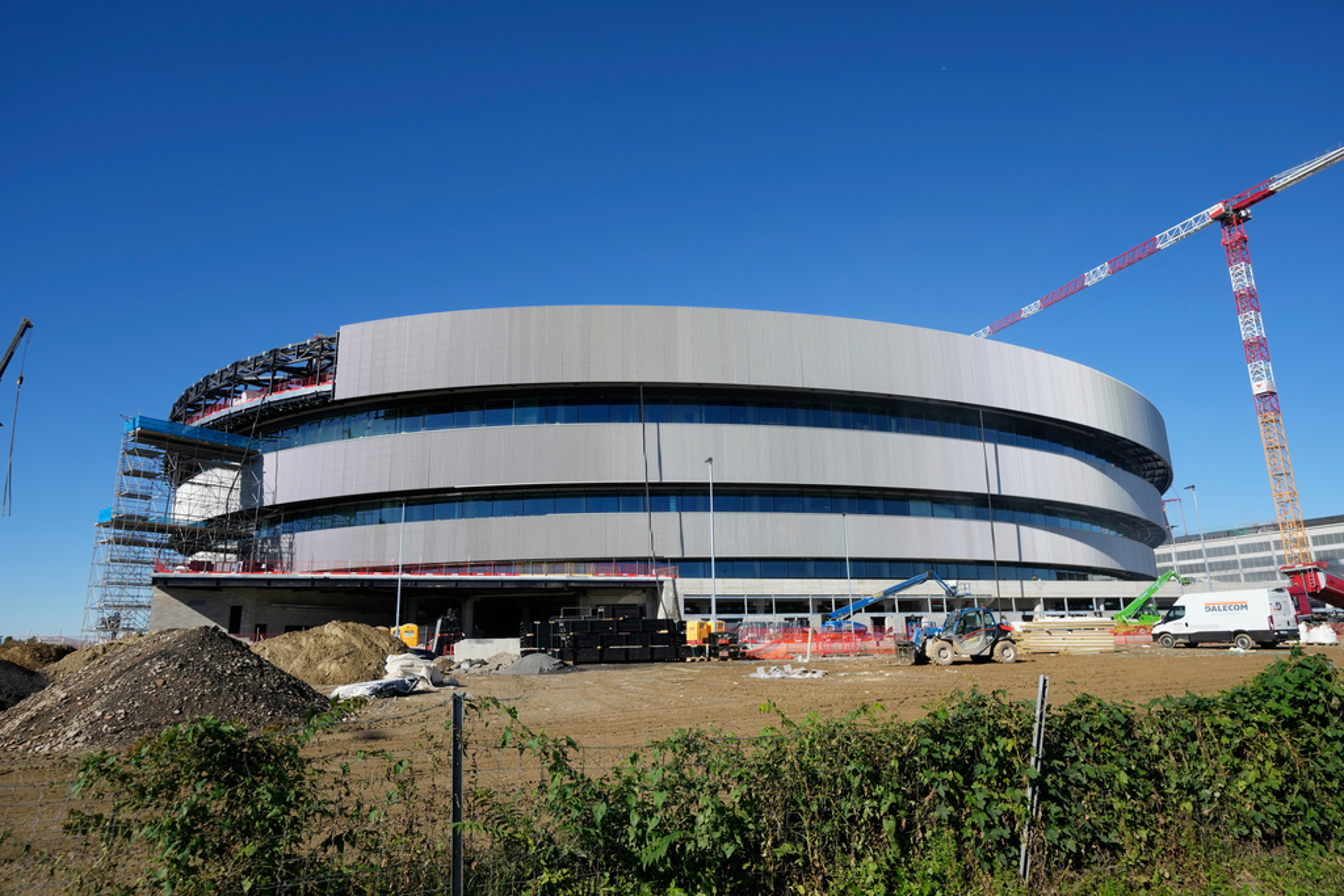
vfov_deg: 61.9
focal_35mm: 20
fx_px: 747
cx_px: 672
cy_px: 448
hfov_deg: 84.0
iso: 320
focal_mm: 20
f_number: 7.1
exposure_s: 1/1000
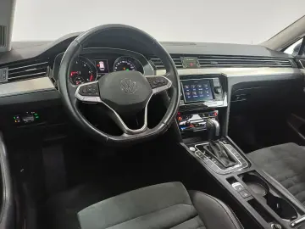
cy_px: 114
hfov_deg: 69.4
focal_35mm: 25
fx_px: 220
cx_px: 152
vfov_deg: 54.9
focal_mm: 4.65
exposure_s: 1/50
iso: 200
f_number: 1.8
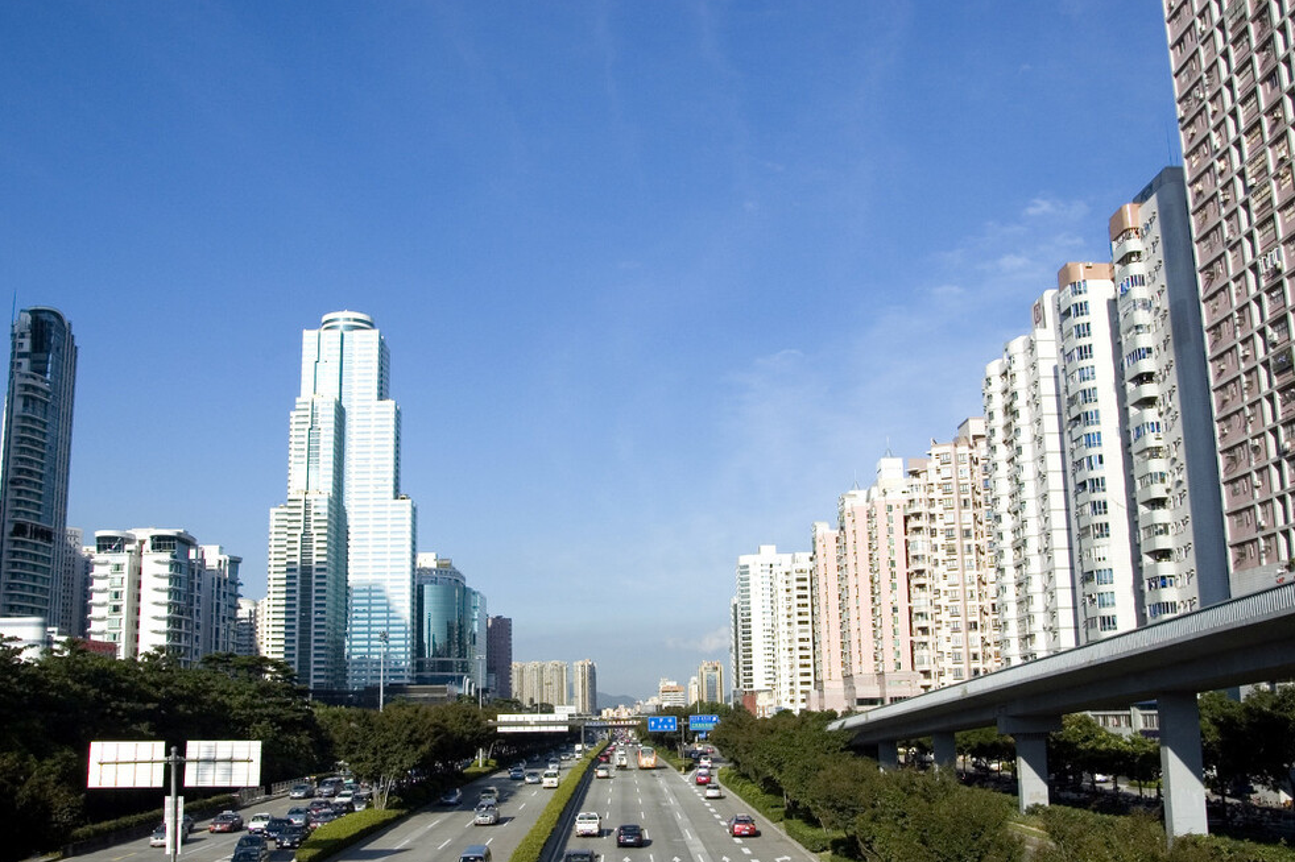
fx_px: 1187
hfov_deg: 57.2
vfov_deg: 39.9
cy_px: 469
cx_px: 622
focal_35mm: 33
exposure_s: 1/400
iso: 200
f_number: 11
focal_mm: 18
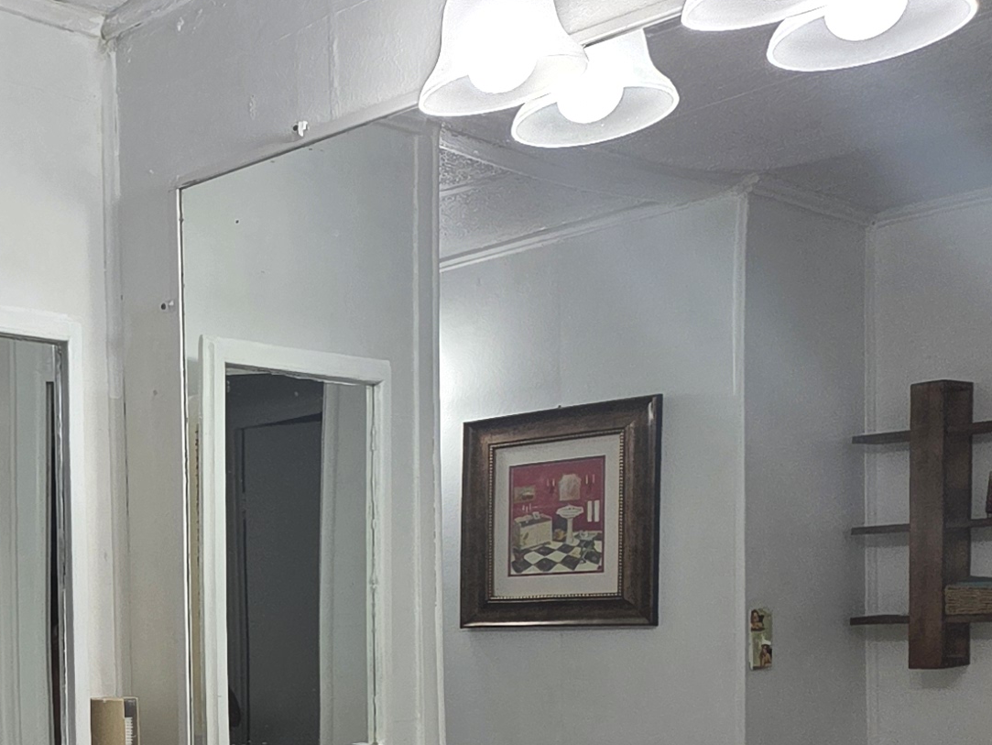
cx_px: -248
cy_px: 690
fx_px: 1376
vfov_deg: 28.9
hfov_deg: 31.8
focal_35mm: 48
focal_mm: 2.2
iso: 64
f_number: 1.9
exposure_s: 1/120
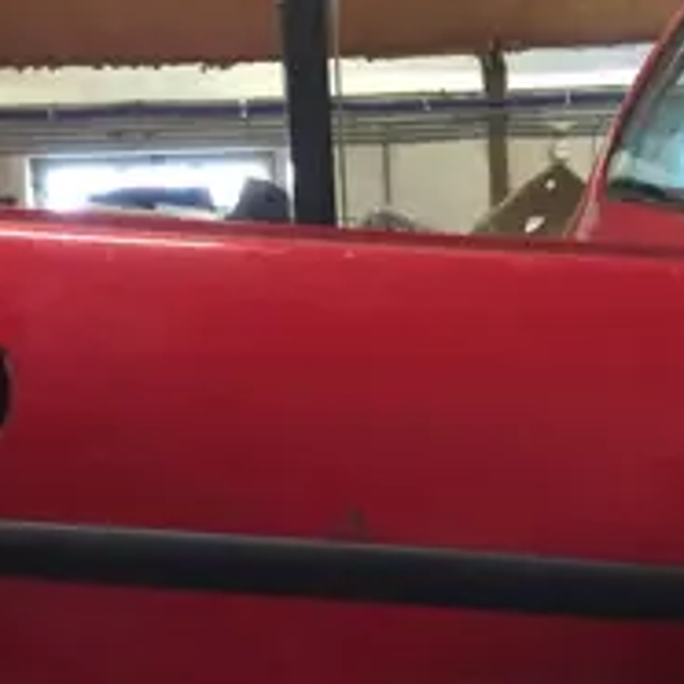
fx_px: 1475
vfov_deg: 26.1
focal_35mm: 66
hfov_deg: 25.4
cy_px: 291
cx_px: 607
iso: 400
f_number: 2.2
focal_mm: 4.15
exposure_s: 1/17
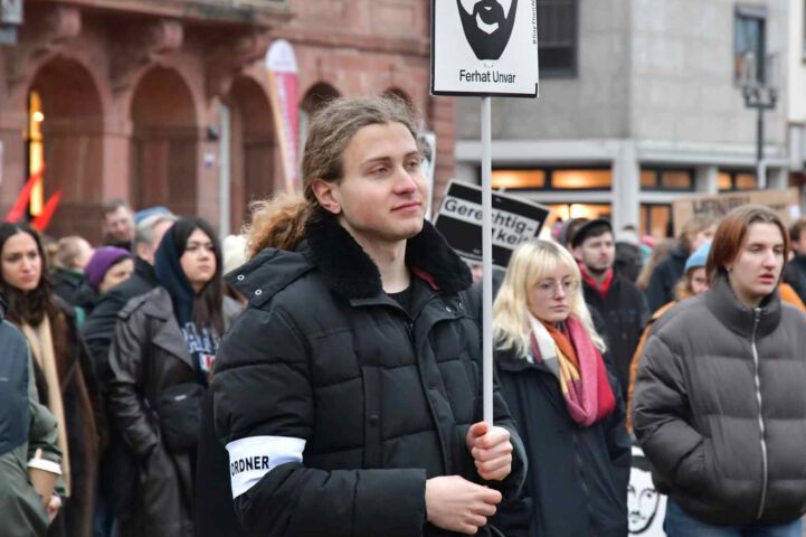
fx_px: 2999
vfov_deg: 10.2
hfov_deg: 15.3
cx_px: 470
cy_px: 223
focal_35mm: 134
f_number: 7.1
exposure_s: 1/125
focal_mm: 105
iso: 5000
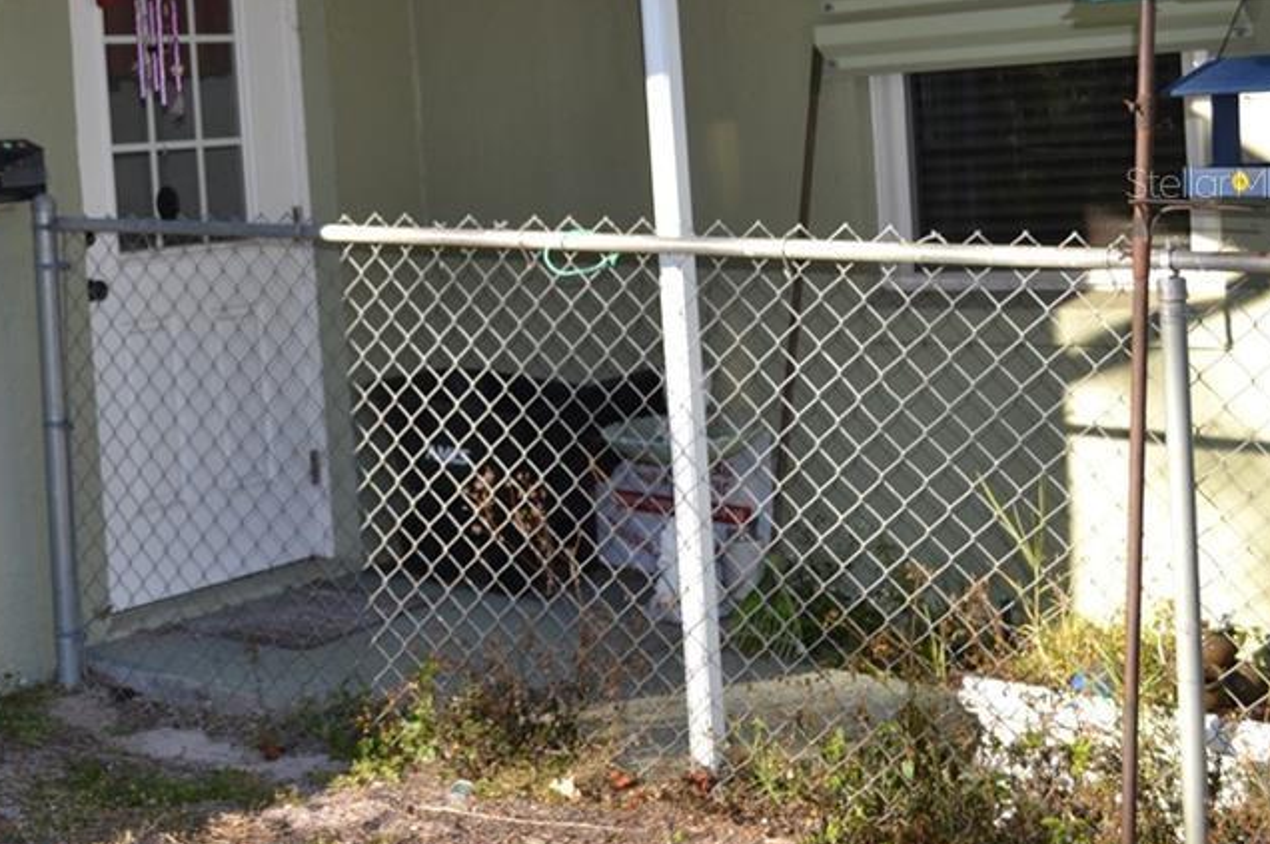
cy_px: 182
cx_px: 292
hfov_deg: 33.7
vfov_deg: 23.0
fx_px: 2044
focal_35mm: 58
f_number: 4
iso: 110
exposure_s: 1/200
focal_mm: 24
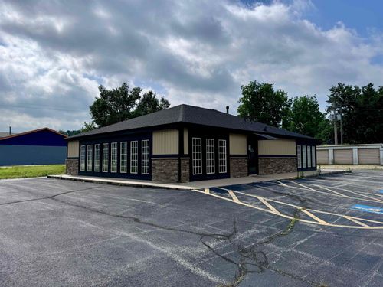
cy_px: 144
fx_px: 266
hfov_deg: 71.6
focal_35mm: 24
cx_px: 192
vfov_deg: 56.8
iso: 80
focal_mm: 6.76
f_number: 1.78
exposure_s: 1/9009
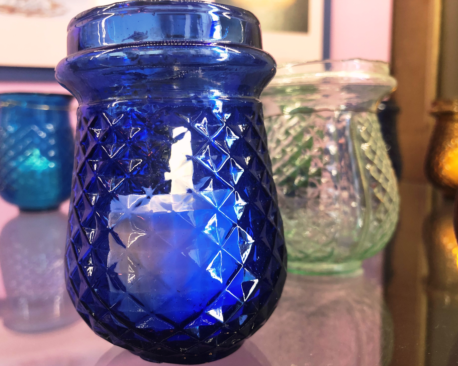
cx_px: 212
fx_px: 407
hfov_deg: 58.7
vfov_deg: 48.5
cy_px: 187
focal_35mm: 30
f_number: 1.8
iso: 100
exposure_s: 1/12
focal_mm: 4
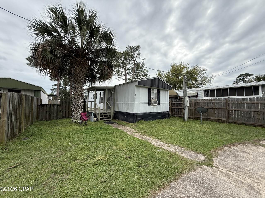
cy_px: 99
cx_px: 132
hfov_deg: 102.1
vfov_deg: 85.7
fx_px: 107
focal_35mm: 14
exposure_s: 1/1050
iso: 64
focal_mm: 2.22
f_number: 2.2
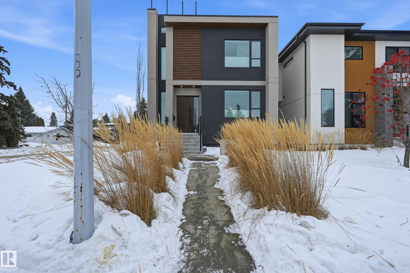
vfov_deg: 81.1
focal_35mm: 14
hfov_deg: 104.3
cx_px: 205
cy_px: 136
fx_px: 159
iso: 100
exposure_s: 1/640
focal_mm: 14
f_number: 8
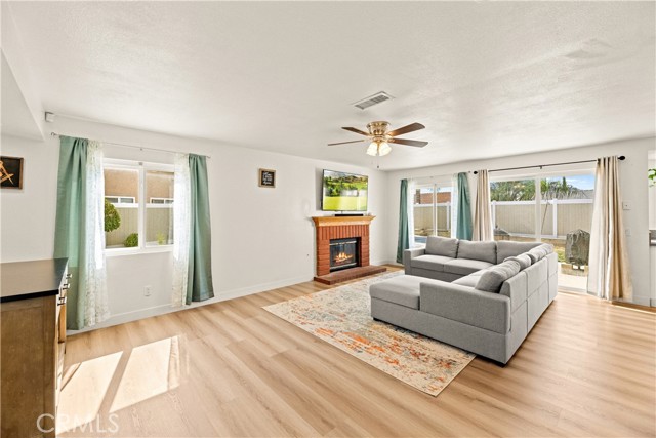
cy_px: 219
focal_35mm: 14
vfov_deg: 81.2
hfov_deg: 104.2
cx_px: 328
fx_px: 255
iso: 2000
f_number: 8
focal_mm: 14
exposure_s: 1/160
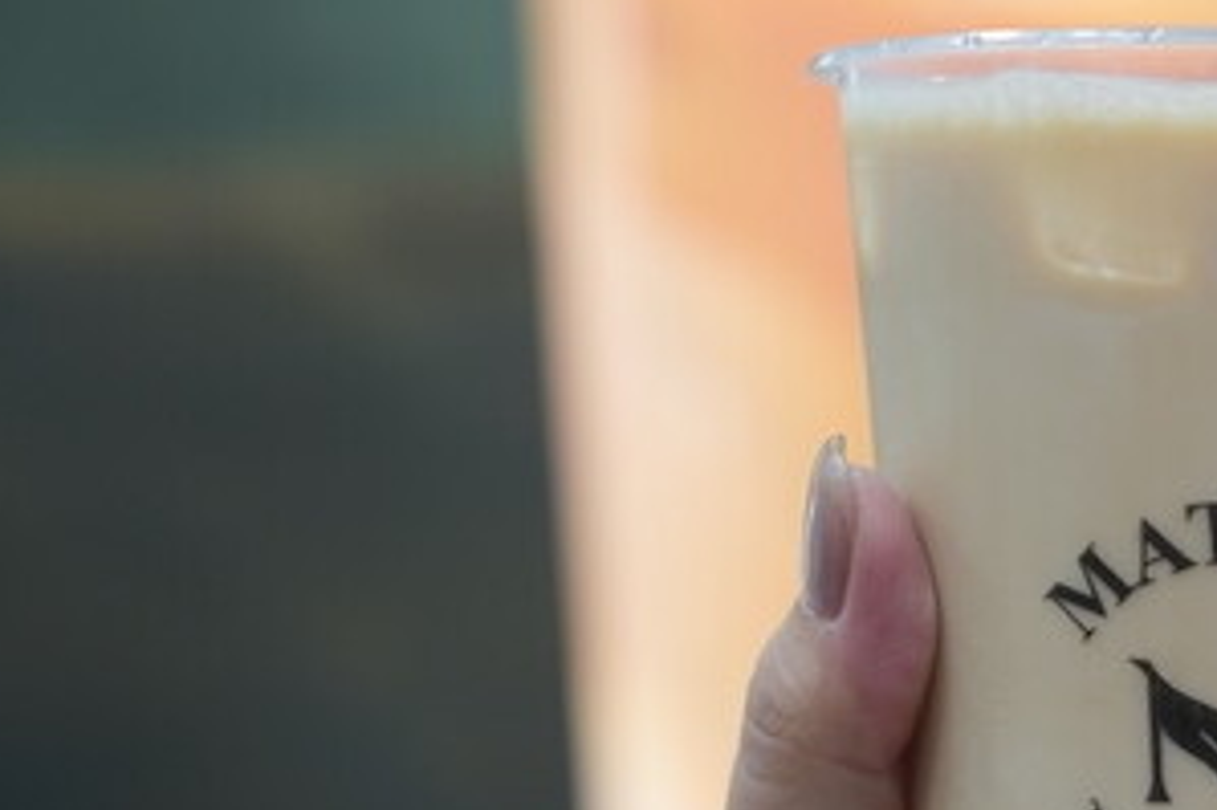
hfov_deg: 14.0
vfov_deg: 9.6
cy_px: 782
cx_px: 1534
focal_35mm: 142
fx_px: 4798
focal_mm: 50
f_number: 4
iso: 320
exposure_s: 1/60
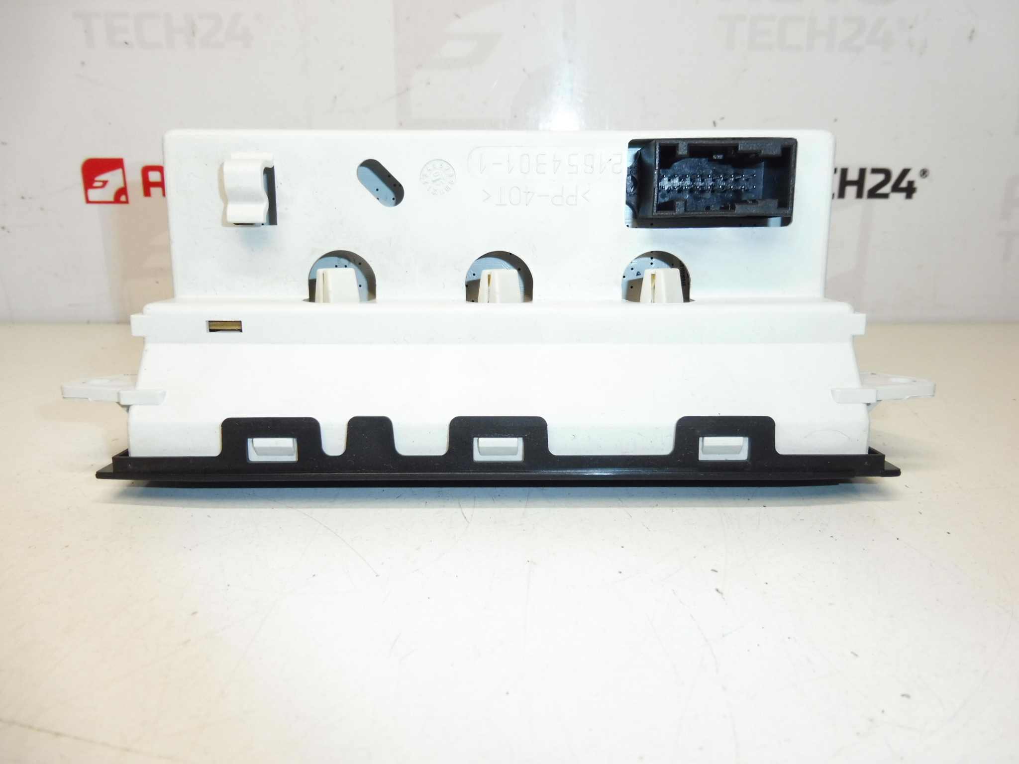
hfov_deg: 71.6
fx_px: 706
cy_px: 382
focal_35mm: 24
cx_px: 510
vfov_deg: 56.8
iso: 200
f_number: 3.5
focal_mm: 4.3
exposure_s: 1/200
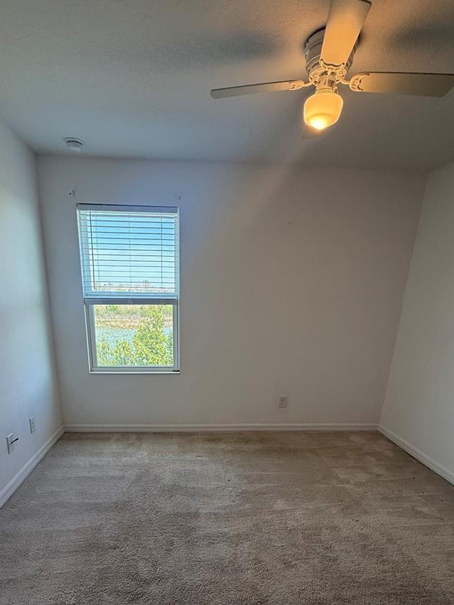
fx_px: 350
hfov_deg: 65.8
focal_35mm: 20
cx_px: 203
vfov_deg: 79.3
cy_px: 399
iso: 100
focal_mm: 2.22
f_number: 2.2
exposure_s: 1/99
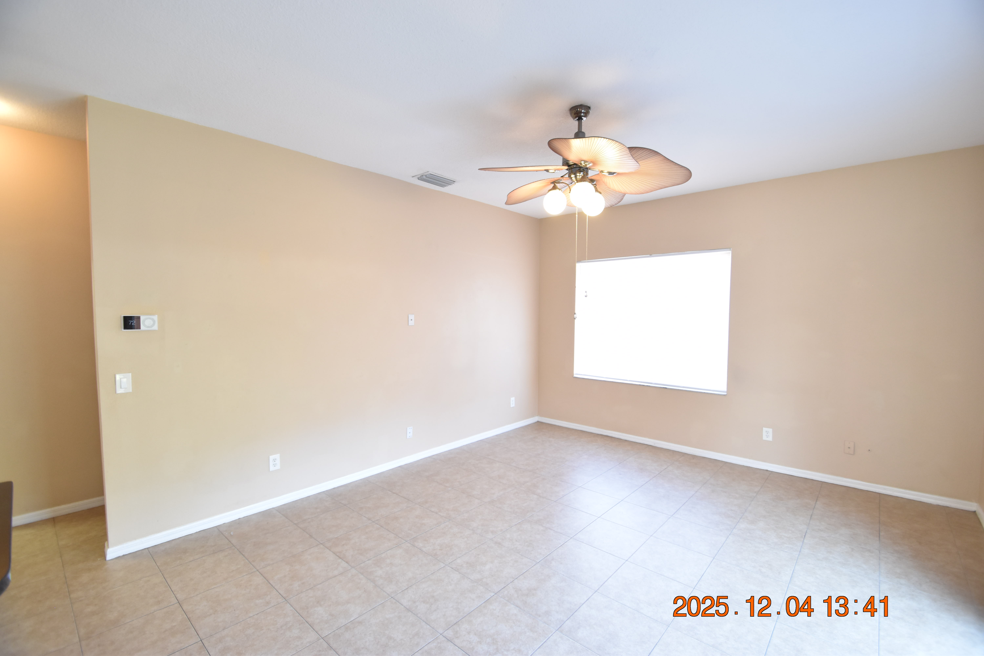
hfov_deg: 100.4
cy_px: 328
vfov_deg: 77.3
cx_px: 492
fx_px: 410
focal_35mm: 15
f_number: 3.5
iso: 800
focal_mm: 10
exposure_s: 1/60
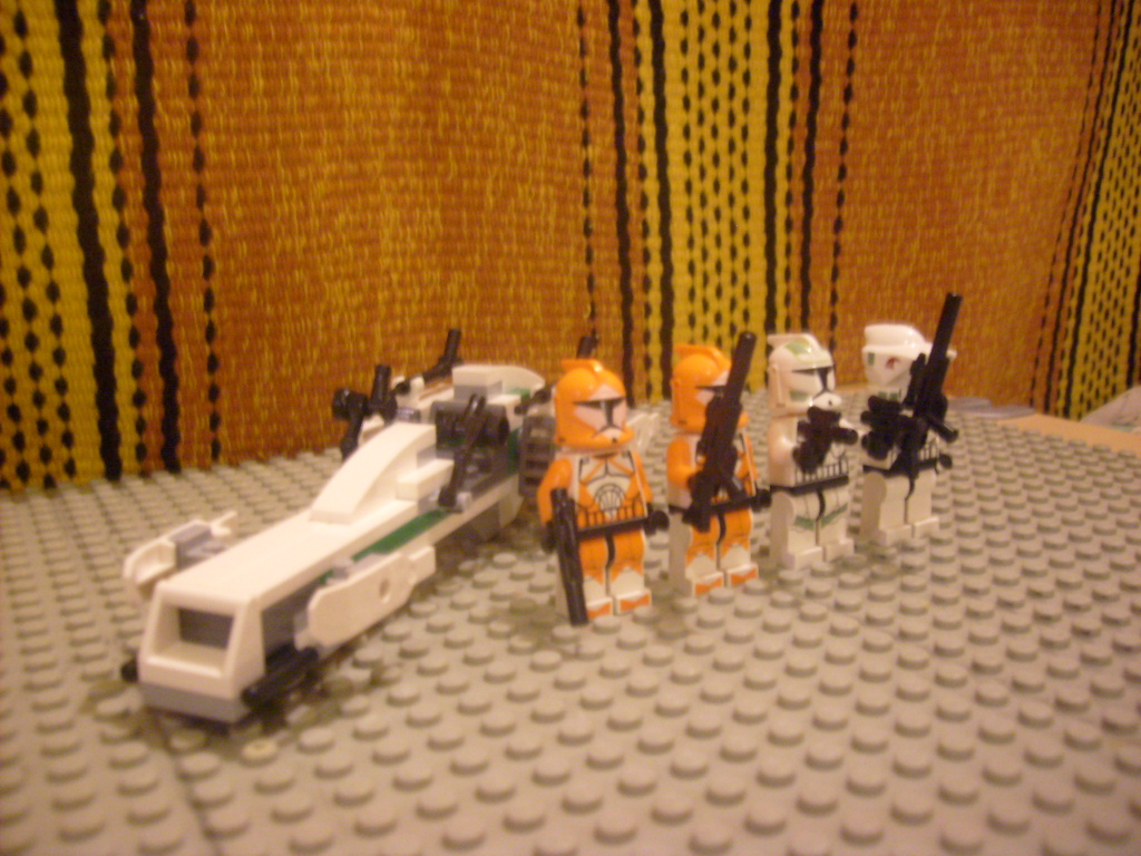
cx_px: 570
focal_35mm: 35
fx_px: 1154
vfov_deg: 40.7
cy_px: 428
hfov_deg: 52.6
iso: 200
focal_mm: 5.8
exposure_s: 1/3
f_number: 2.8
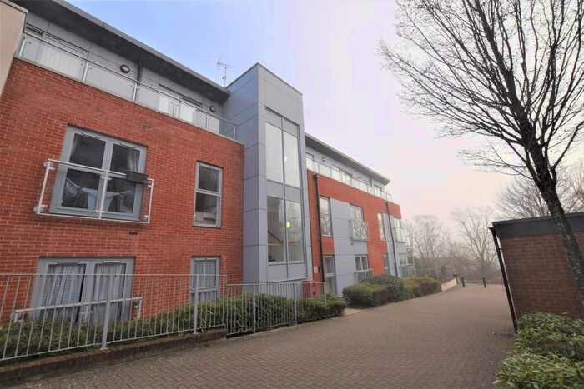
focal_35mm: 15
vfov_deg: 77.4
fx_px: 243
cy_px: 194
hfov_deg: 100.4
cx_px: 292
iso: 100
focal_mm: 10
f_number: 8
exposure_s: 1/200
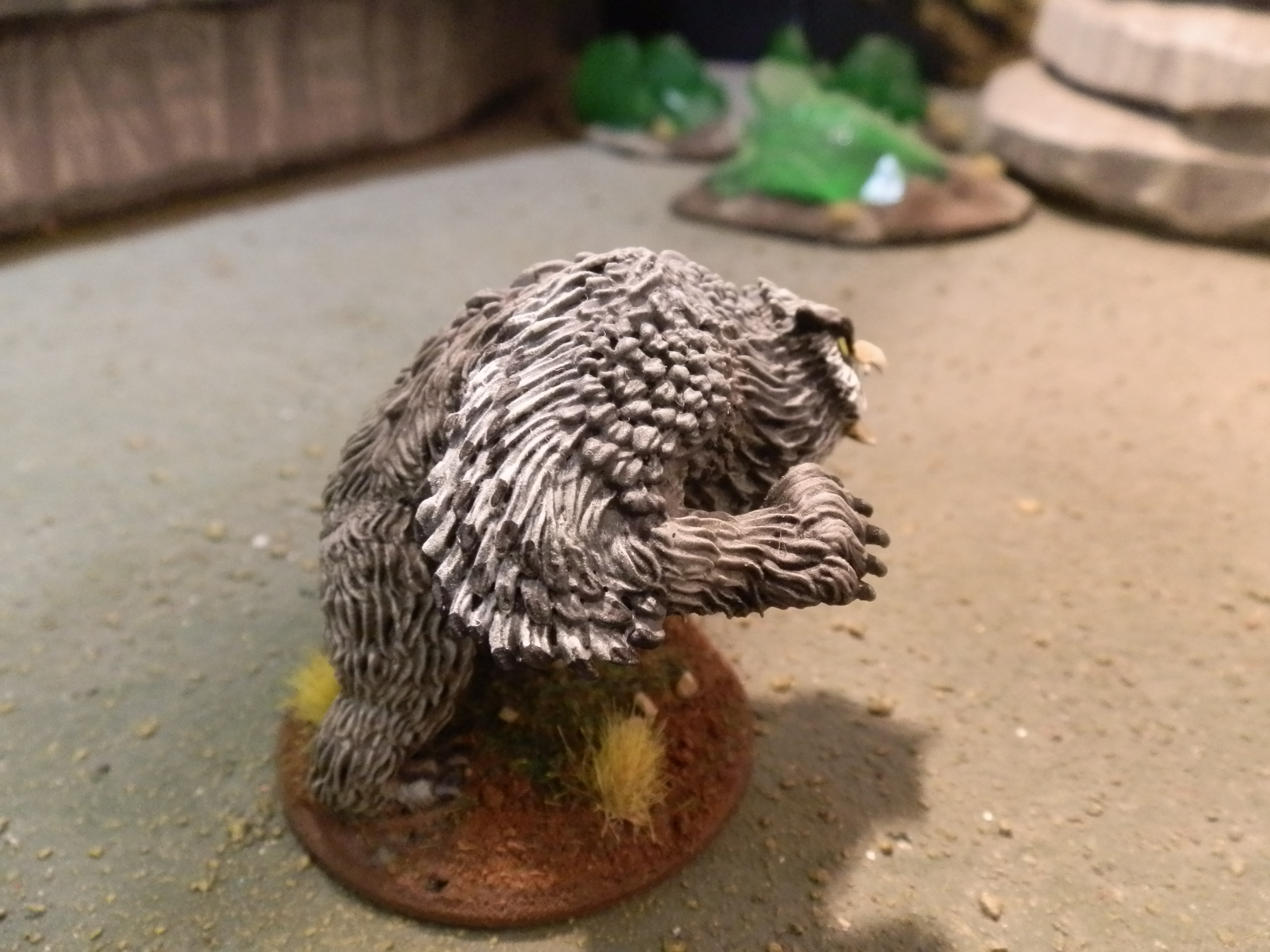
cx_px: 635
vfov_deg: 49.7
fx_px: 1027
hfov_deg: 63.4
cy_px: 476
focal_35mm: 28
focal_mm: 5
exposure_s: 1/30
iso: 400
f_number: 3.1
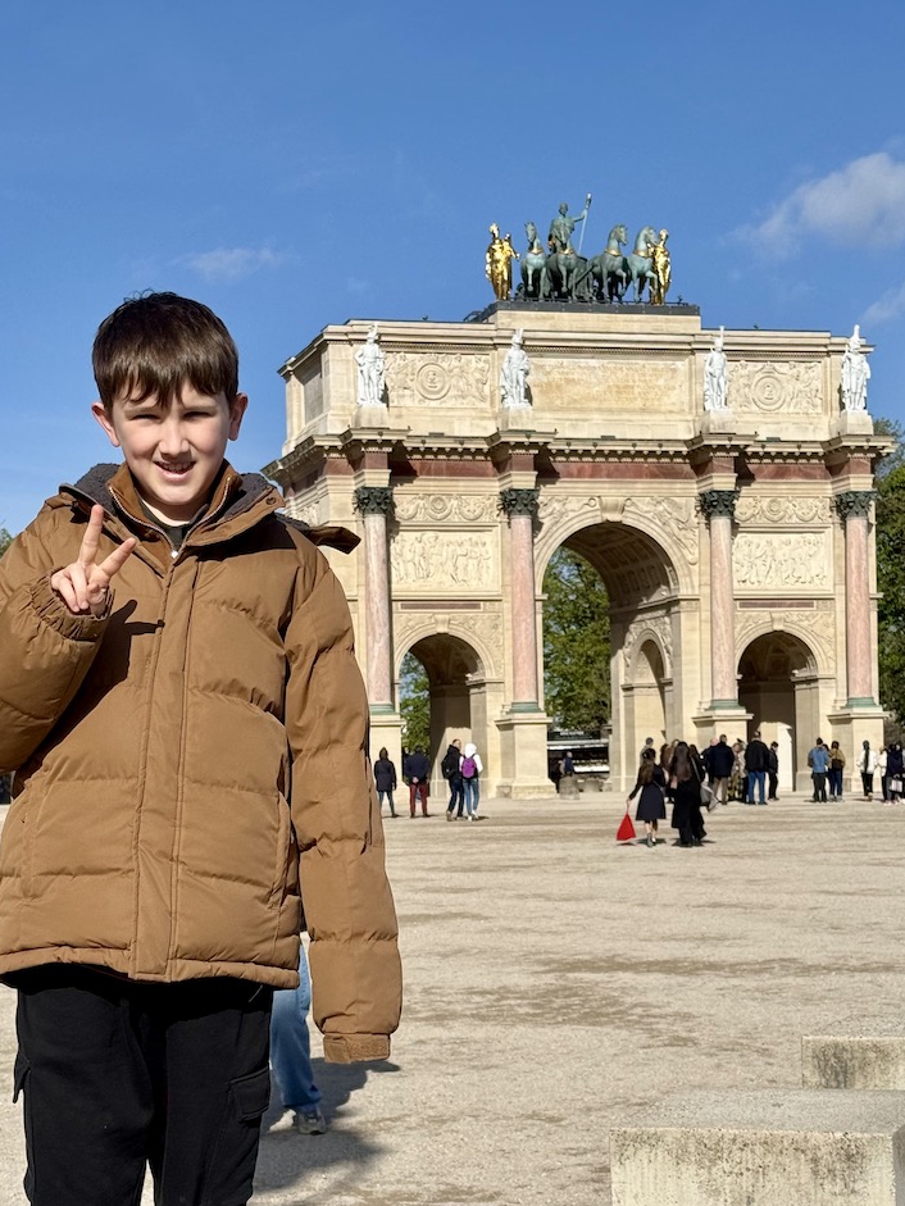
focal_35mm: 68
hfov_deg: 21.6
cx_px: 427
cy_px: 764
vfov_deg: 28.4
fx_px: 2370
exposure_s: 1/9901
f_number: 1.78
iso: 64
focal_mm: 6.76
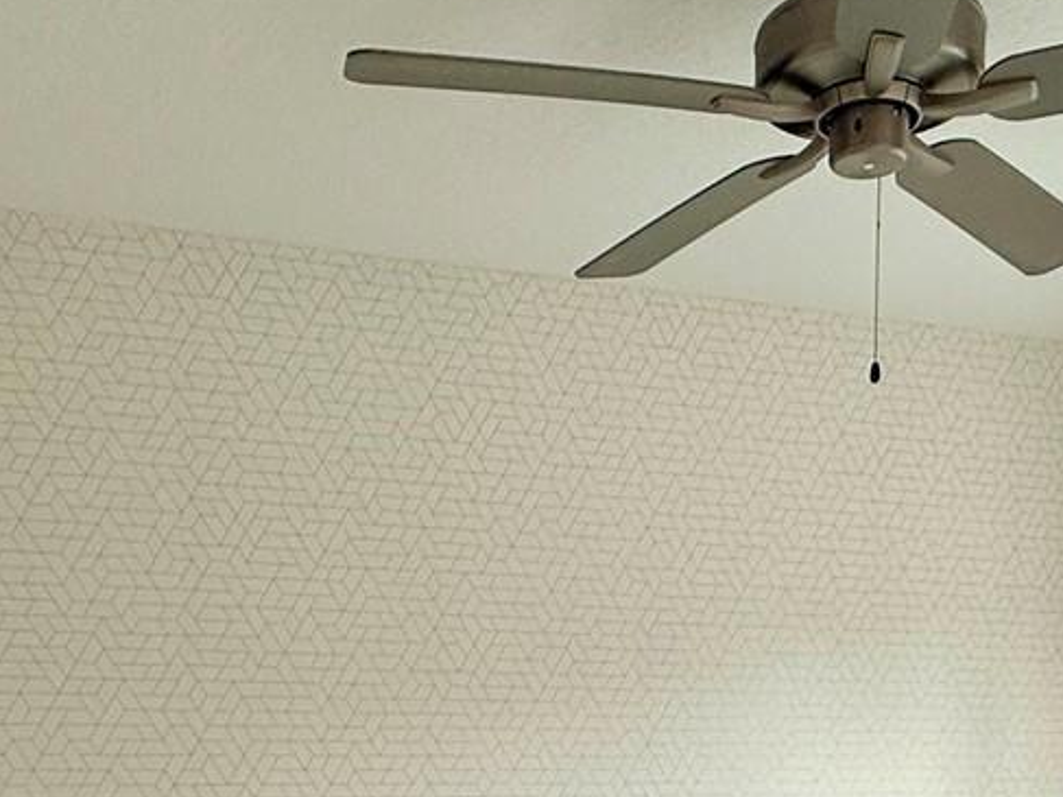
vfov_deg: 28.0
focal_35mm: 46
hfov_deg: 41.1
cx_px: 626
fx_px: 1412
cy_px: 928
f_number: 2.2
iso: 100
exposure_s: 1/120
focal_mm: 2.22
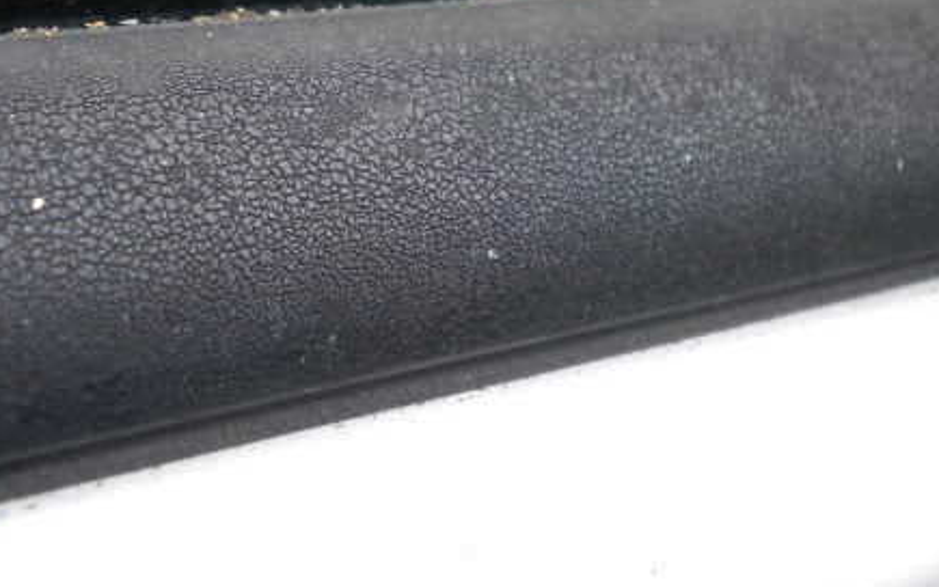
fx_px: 1638
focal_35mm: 64
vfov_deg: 20.1
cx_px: 287
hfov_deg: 31.6
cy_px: 112
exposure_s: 1/562
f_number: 3.5
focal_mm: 7.4
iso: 400
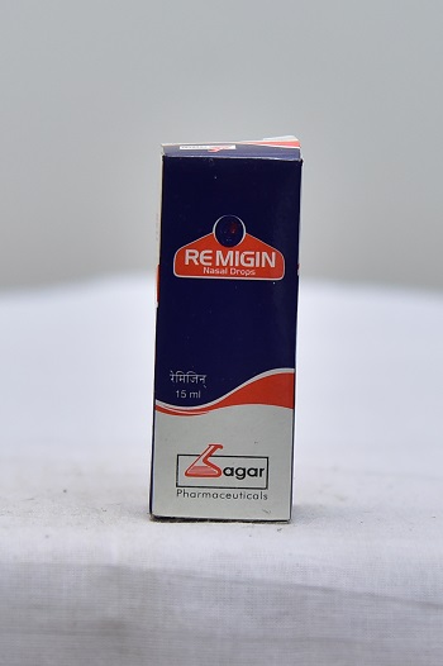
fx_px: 1386
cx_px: 222
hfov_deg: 18.2
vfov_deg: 27.0
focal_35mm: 75
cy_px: 333
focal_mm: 75
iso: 1600
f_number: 4.5
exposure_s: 1/125
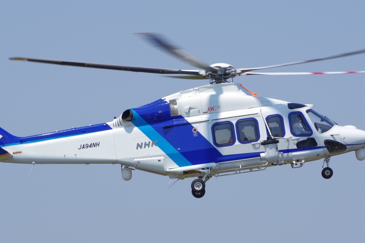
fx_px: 2038
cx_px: 164
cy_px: 134
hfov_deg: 10.2
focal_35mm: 201
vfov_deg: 6.8
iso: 100
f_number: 8
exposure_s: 1/320
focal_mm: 105
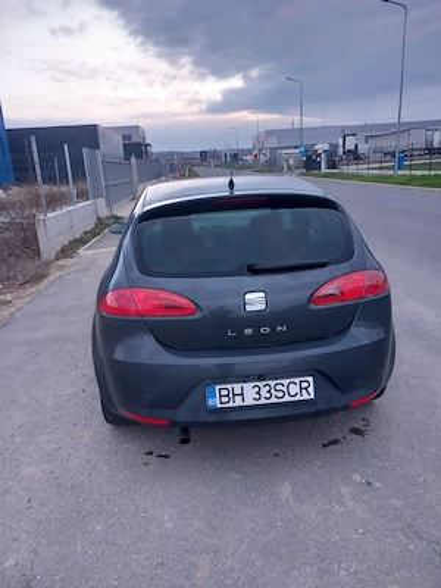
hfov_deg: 51.4
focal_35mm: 27
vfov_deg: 65.3
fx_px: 459
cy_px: 294
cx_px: 220
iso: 160
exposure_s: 1/50
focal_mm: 4
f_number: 1.8
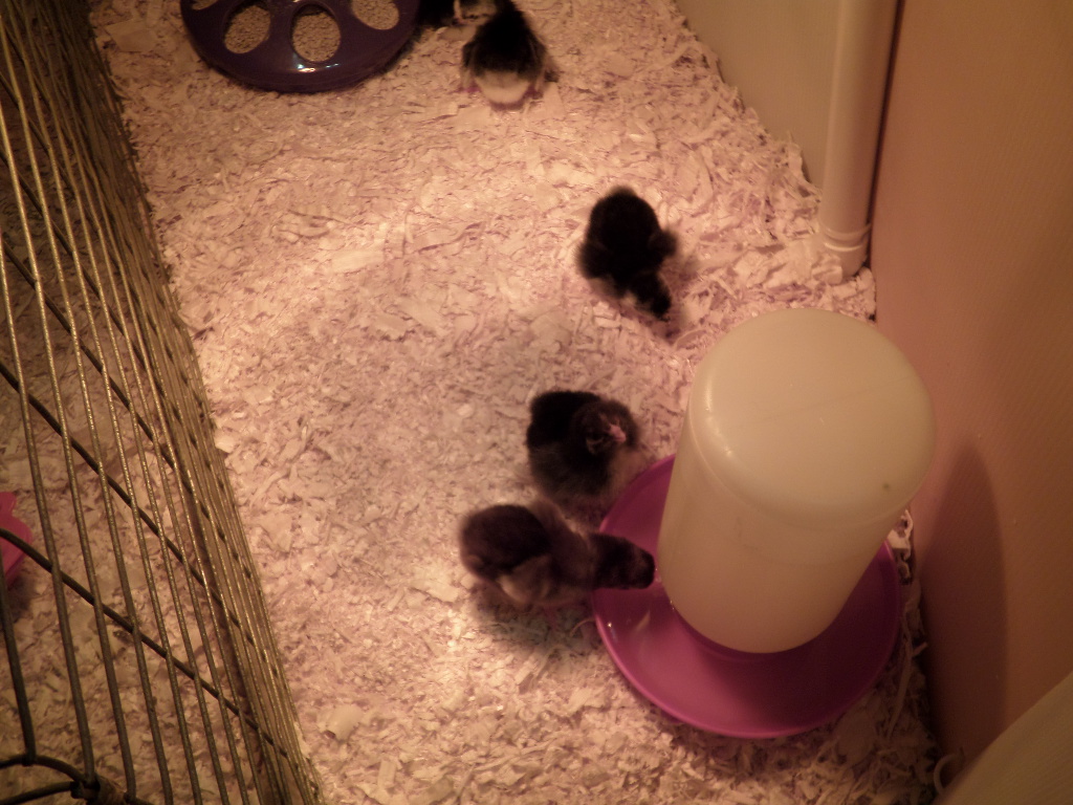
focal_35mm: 36
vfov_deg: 39.7
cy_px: 402
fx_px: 1116
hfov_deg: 51.4
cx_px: 536
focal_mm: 6.5
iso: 100
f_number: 3
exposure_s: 1/45
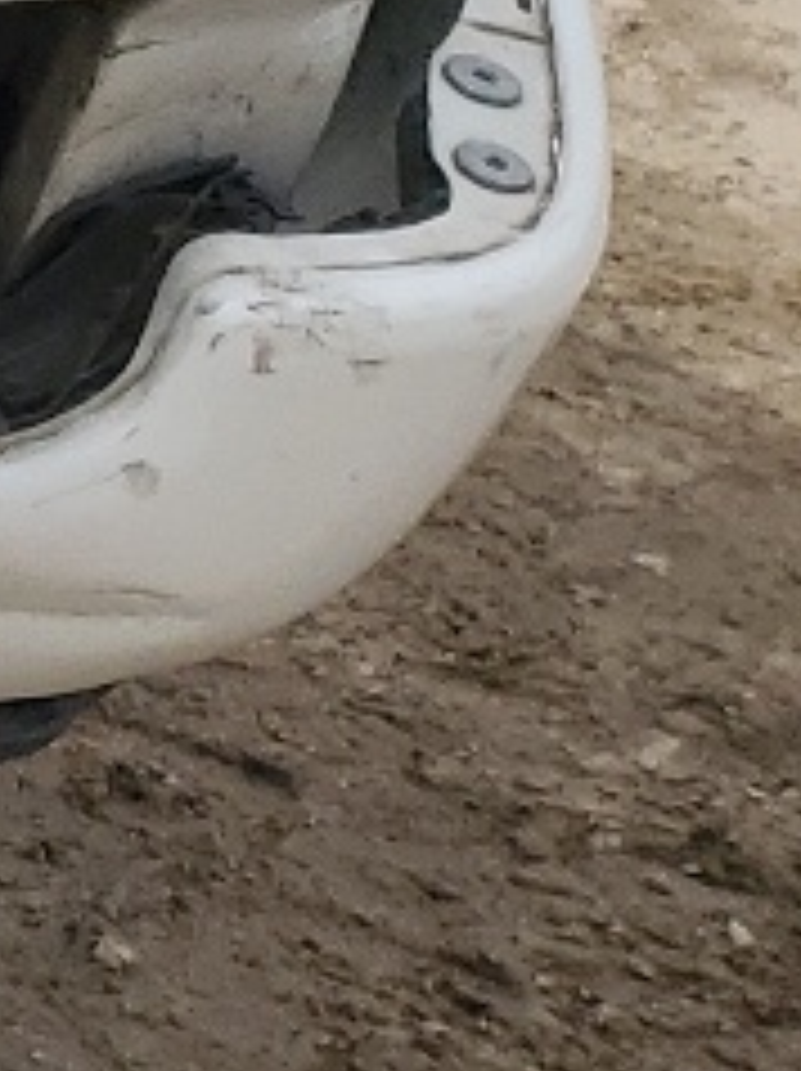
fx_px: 5409
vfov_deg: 10.7
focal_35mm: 175
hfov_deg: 6.3
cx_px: -2758
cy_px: -765
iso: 50
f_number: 1.5
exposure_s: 1/5000
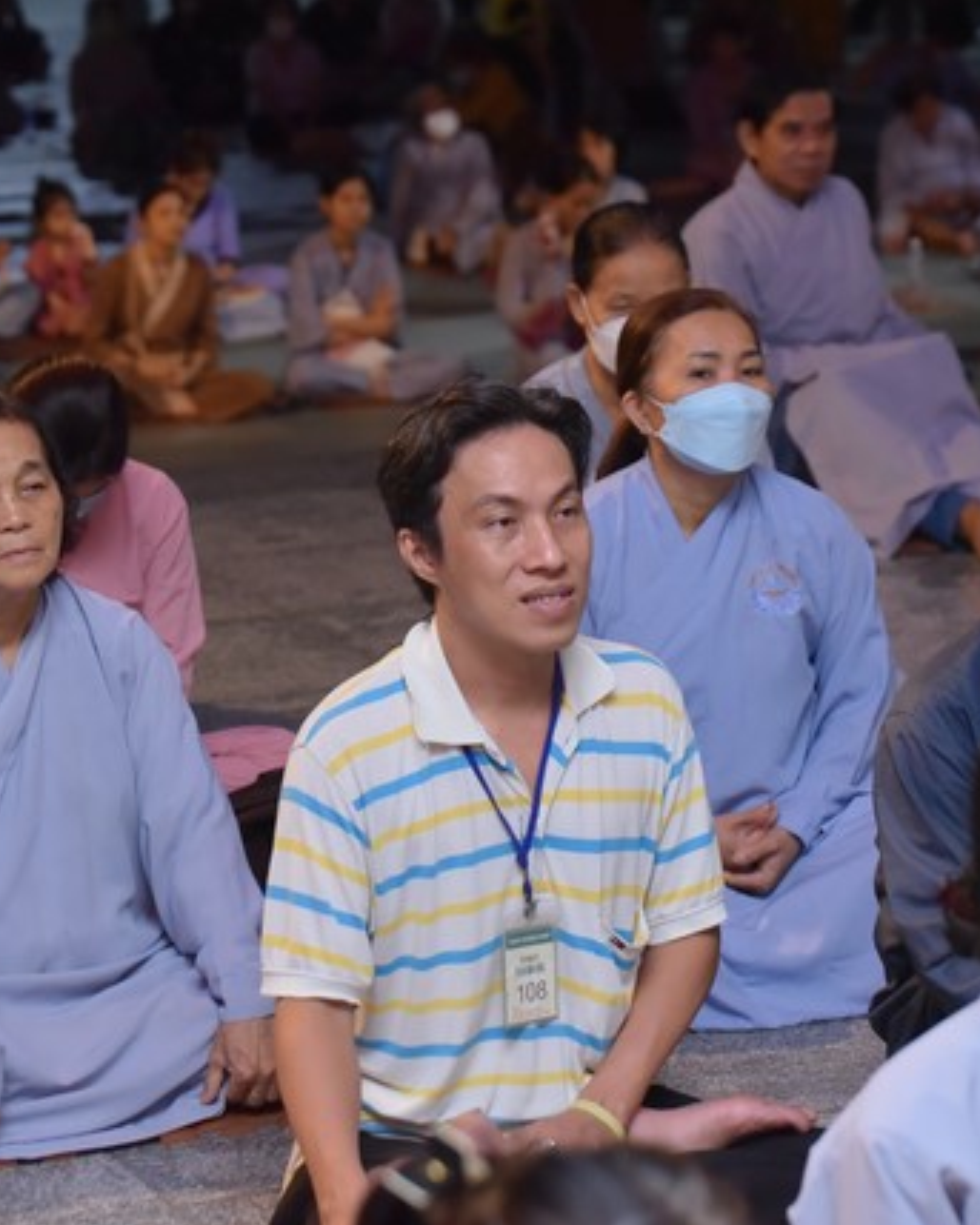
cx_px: 517
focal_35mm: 128
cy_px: 614
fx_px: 4642
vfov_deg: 15.0
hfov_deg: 12.1
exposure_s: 1/125
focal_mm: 90
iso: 2500
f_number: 5.6
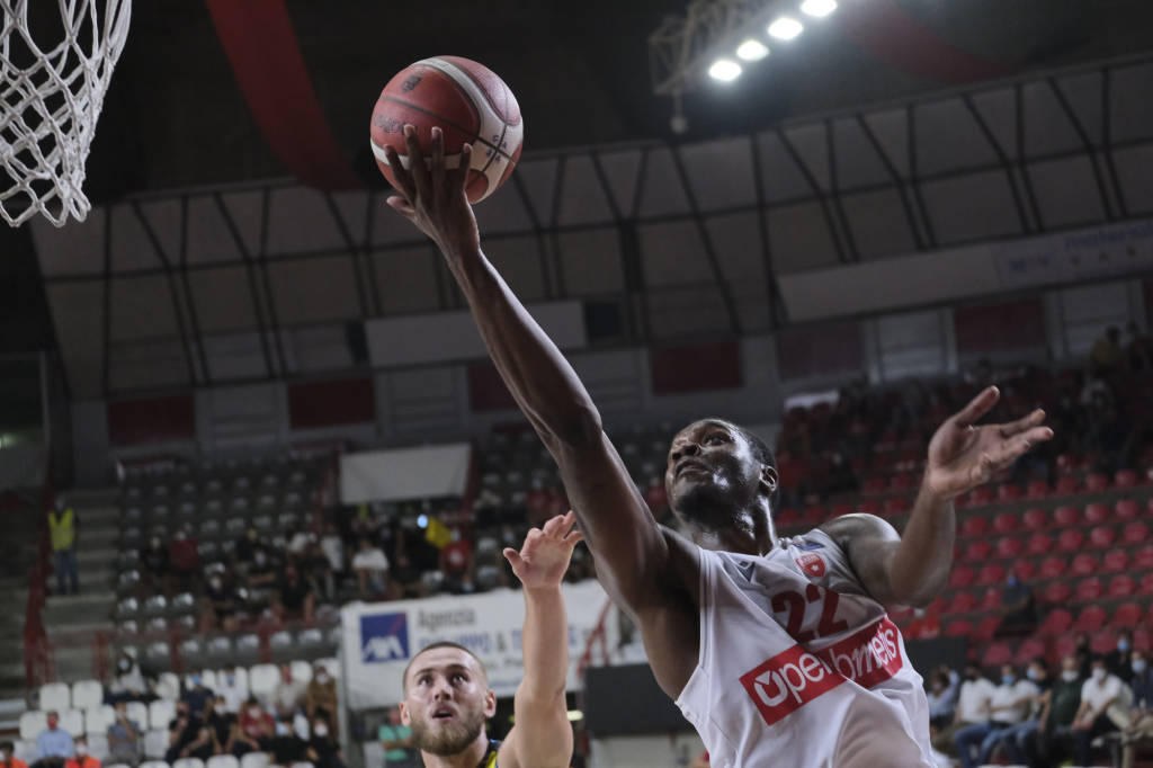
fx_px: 2401
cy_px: 384
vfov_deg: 18.2
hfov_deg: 27.0
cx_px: 576
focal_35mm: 75
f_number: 2.8
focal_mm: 50
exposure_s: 1/1000
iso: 5000
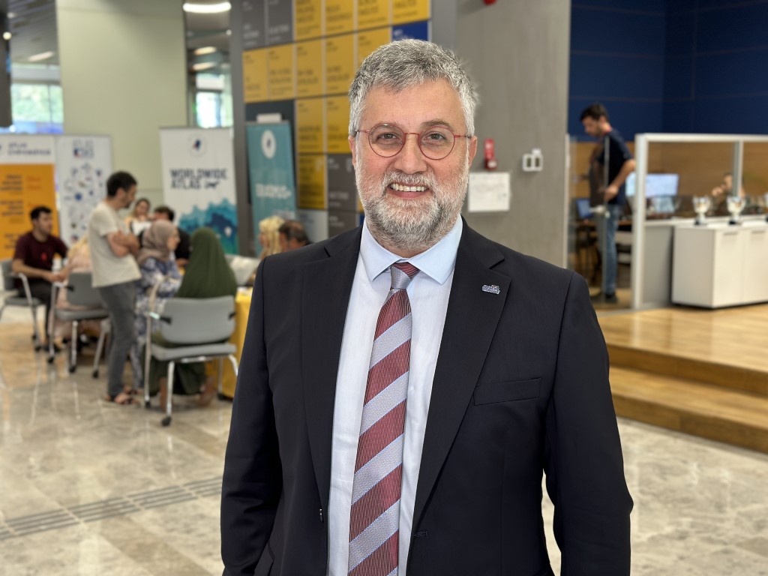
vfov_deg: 30.3
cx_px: 384
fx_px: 1065
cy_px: 288
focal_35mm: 48
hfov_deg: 39.7
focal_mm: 6.86
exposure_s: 1/50
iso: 125
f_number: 1.78
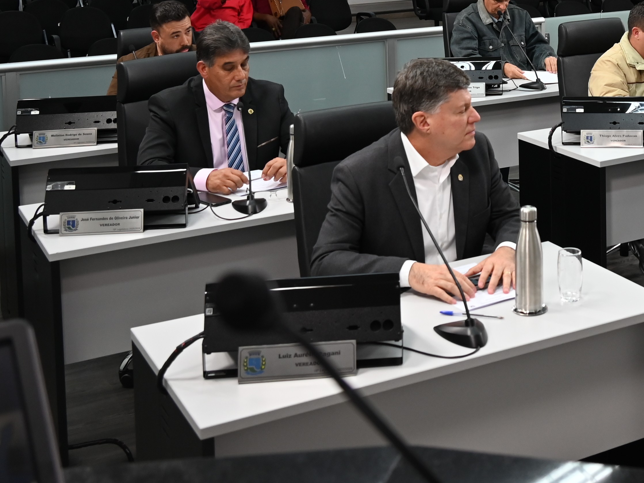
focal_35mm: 62
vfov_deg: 22.5
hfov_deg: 30.4
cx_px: 525
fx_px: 1153
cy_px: -29
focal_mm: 24
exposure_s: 1/125
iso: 560
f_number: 4
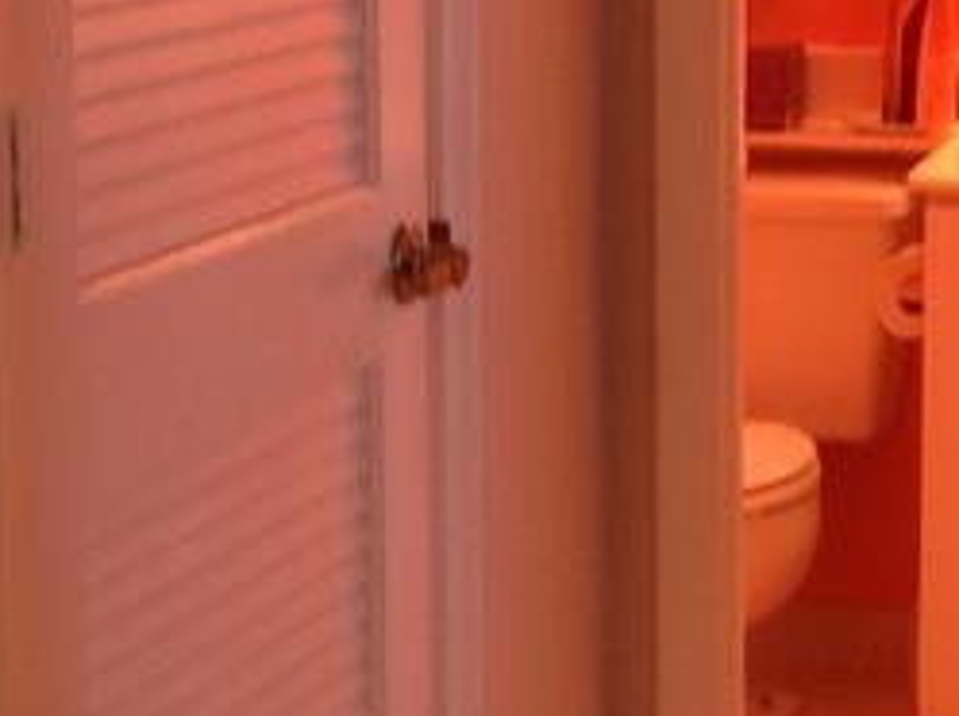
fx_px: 3984
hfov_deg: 13.6
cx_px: 909
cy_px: 204
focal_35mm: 144
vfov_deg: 10.3
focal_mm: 4.28
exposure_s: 1/15
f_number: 2.4
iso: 64
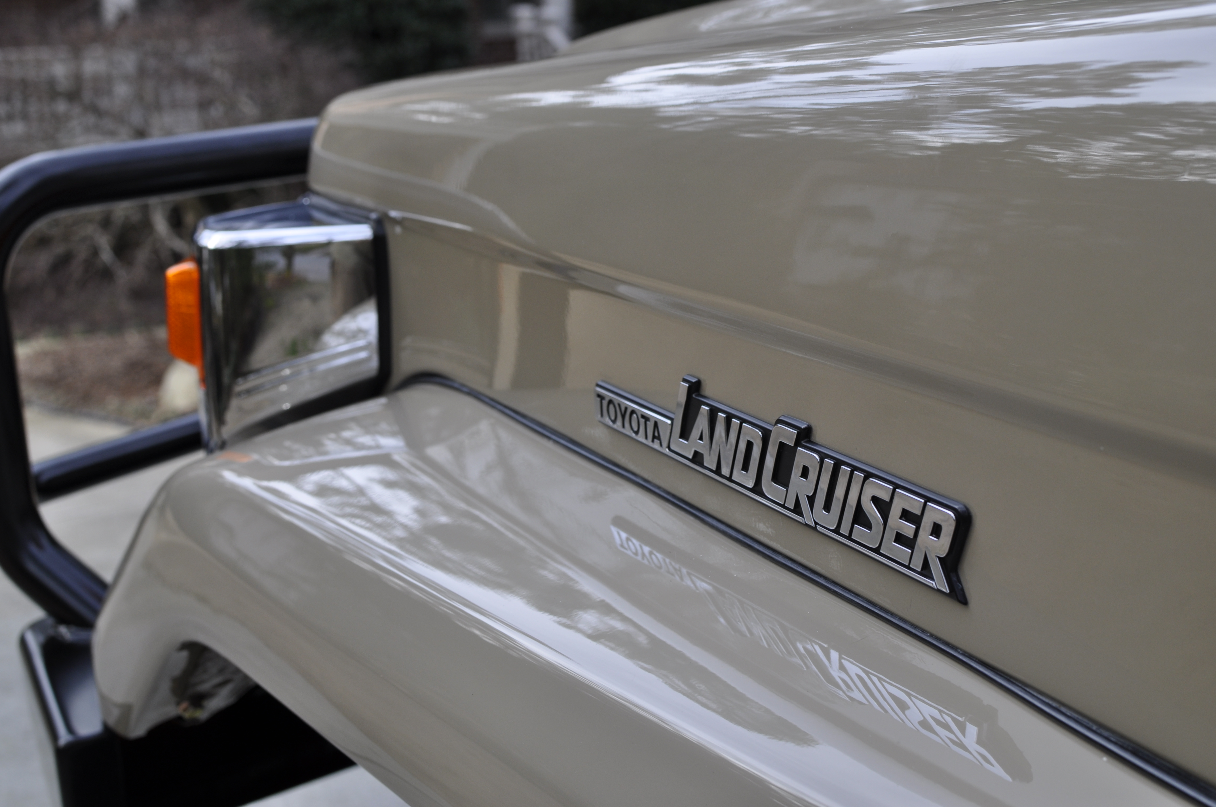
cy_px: 404
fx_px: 1771
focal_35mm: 52
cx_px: 608
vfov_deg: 25.7
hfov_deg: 37.9
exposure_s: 1/160
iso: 200
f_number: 6.3
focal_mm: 35
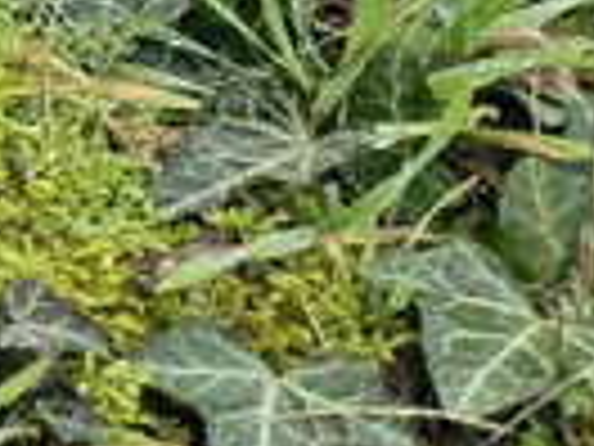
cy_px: -604
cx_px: -1188
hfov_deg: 10.3
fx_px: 2385
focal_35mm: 139
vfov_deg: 9.5
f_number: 1.8
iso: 40
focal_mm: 5.4
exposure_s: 1/180
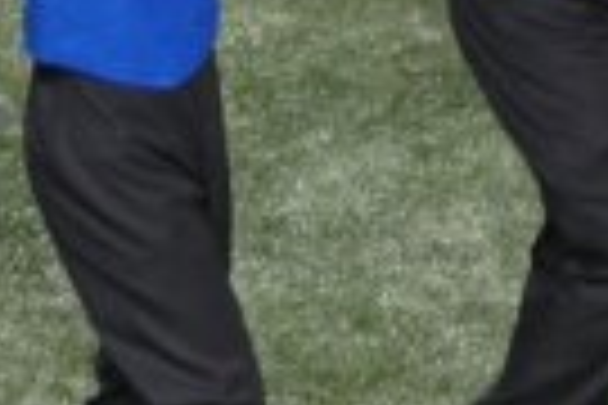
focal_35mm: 1780
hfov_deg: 1.2
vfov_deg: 0.8
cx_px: 45
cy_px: 644
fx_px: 30060
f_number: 2.8
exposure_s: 1/60
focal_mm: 200
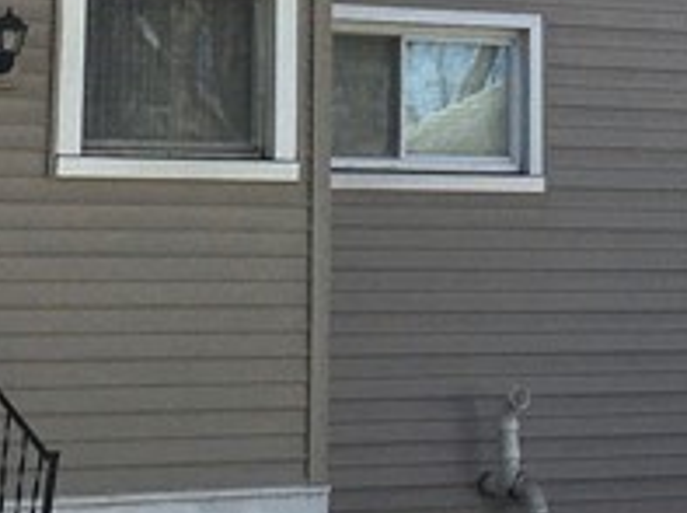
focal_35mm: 151
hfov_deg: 13.0
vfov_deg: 9.5
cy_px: -300
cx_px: 642
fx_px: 2991
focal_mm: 4.15
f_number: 2.2
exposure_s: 1/1538
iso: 25
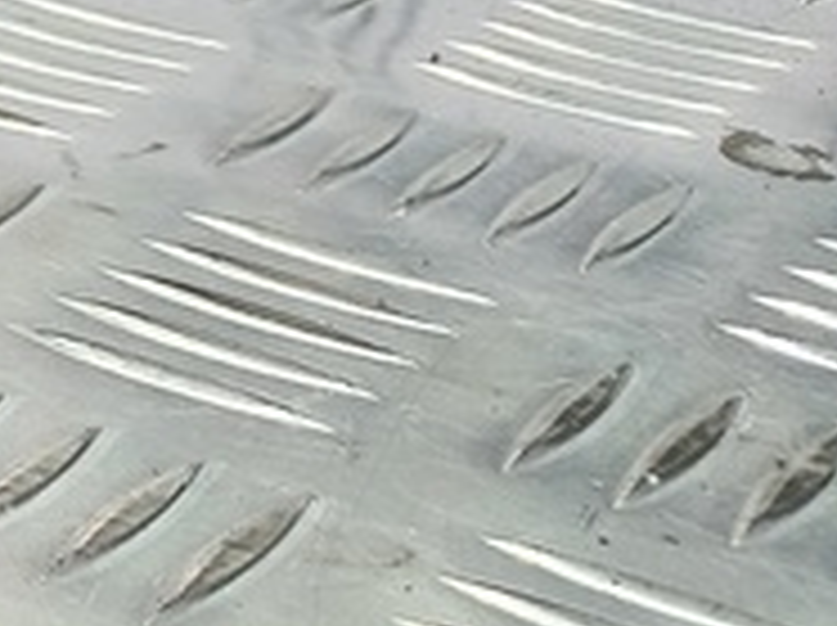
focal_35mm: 138
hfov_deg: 11.4
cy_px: -9
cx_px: -1282
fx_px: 3332
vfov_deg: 10.6
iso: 50
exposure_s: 1/50
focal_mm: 4.6
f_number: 1.8
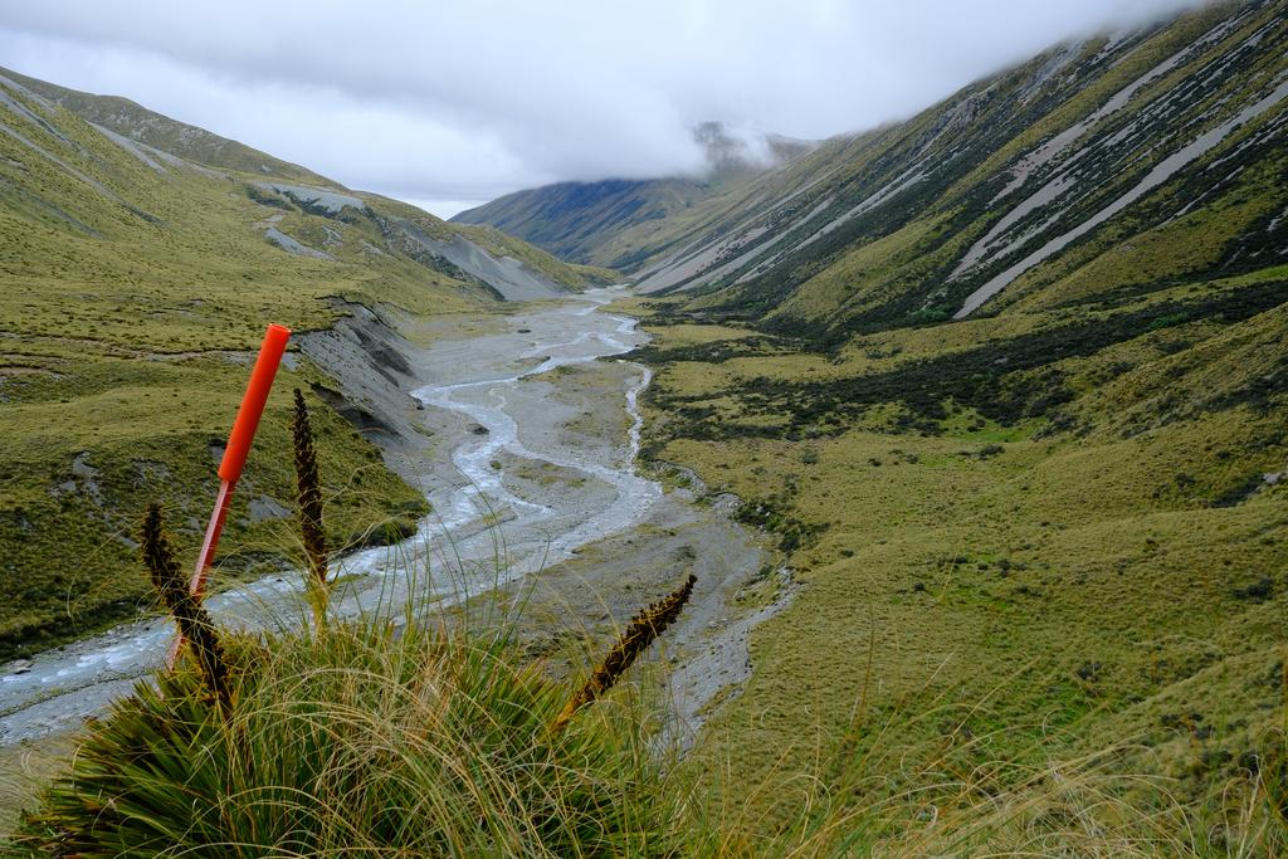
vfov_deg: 37.9
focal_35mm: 35
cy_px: 430
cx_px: 644
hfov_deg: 54.4
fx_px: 1252
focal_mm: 23
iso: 640
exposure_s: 1/250
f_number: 11
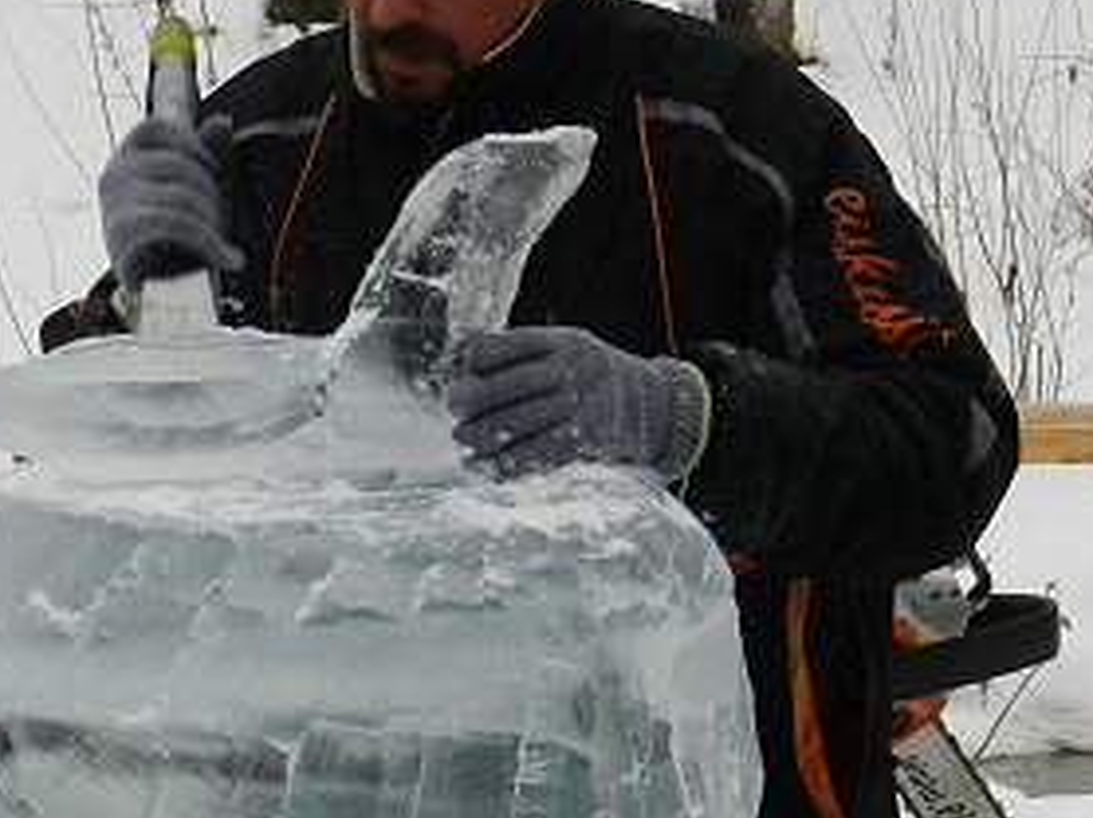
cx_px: 657
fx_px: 6026
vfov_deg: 7.8
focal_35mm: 191
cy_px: 444
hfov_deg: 10.4
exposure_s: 1/250
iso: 280
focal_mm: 14.1
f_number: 4.8
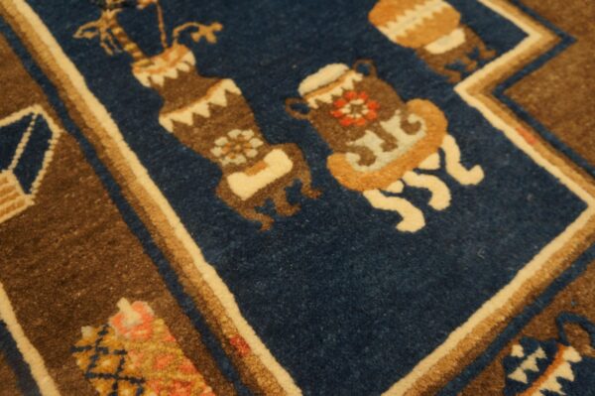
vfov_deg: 39.9
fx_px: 545
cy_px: 198
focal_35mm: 33
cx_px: 298
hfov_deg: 57.3
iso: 1000
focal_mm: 22
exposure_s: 1/60
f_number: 4
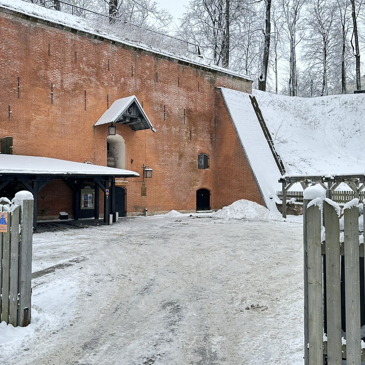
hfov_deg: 48.4
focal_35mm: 34
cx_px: 164
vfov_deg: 48.4
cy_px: 178
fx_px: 406
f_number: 1.78
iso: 125
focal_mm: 6.86
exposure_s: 1/121
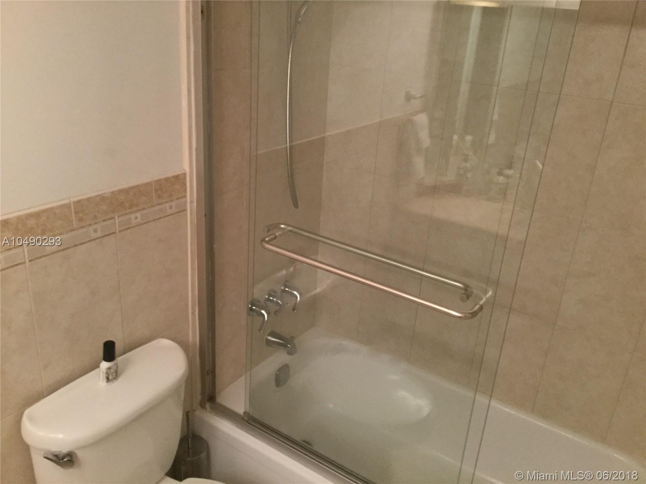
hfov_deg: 58.4
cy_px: 242
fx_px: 579
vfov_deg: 45.4
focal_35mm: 31
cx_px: 323
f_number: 2.4
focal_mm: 3.3
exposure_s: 1/30
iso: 160
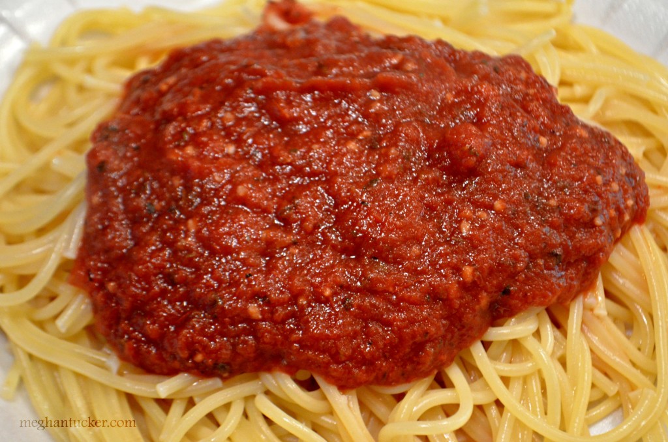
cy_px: 221
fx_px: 1528
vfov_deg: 16.5
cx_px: 334
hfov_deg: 24.7
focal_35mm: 82
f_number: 5.6
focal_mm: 55
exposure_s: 1/20
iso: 3200
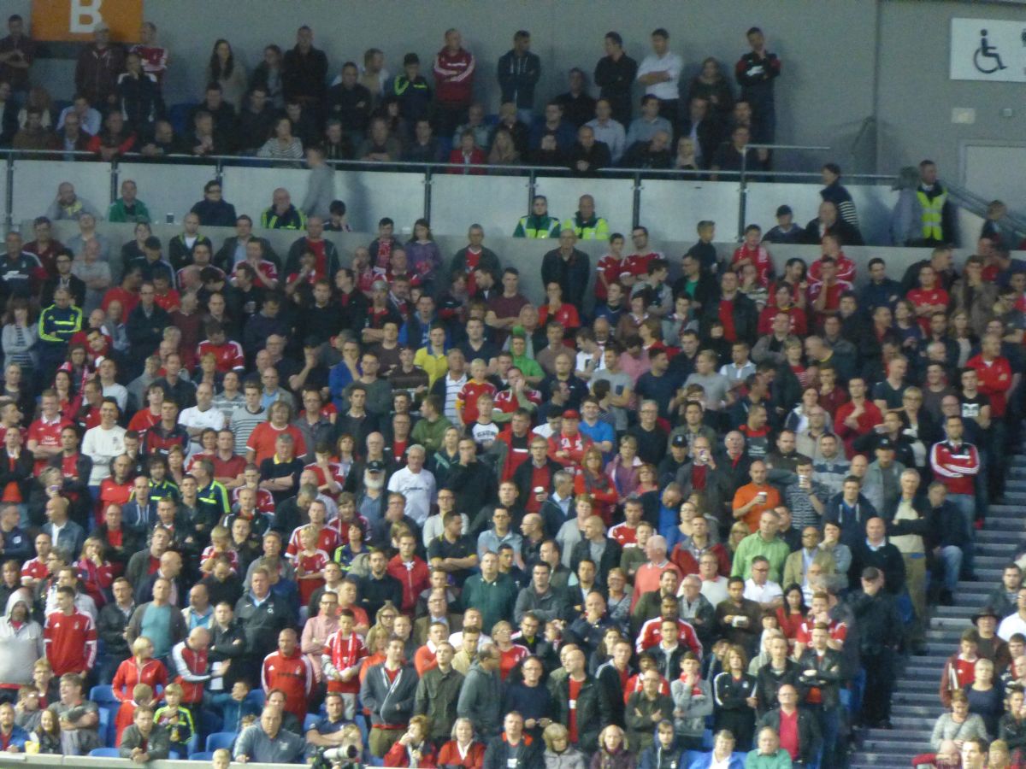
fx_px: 14227
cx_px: 513
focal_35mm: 480
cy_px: 384
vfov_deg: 3.1
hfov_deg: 4.1
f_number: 6.4
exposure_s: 1/15
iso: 1600
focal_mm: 86
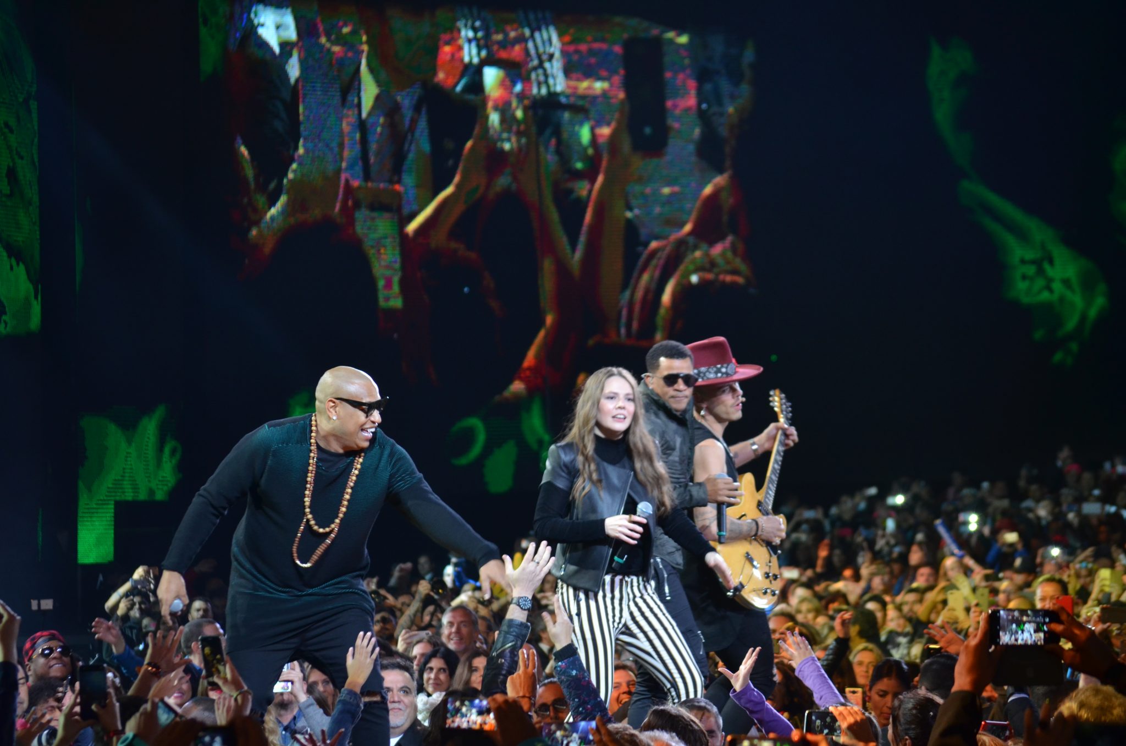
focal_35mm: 147
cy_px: 373
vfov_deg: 9.3
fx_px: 4588
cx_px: 563
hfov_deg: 14.0
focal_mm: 98
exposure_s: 1/125
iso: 800
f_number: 4.5
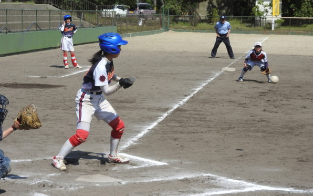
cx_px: 156
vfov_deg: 11.7
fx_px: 956
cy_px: 87
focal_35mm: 112
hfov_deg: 18.6
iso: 100
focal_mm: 18.8
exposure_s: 1/800
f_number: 4.8
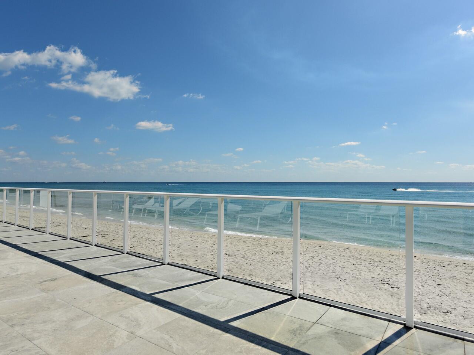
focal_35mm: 20
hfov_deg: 81.7
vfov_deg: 66.0
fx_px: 274
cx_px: 237
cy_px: 178
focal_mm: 20
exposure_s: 1/2000
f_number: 5.6
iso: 160
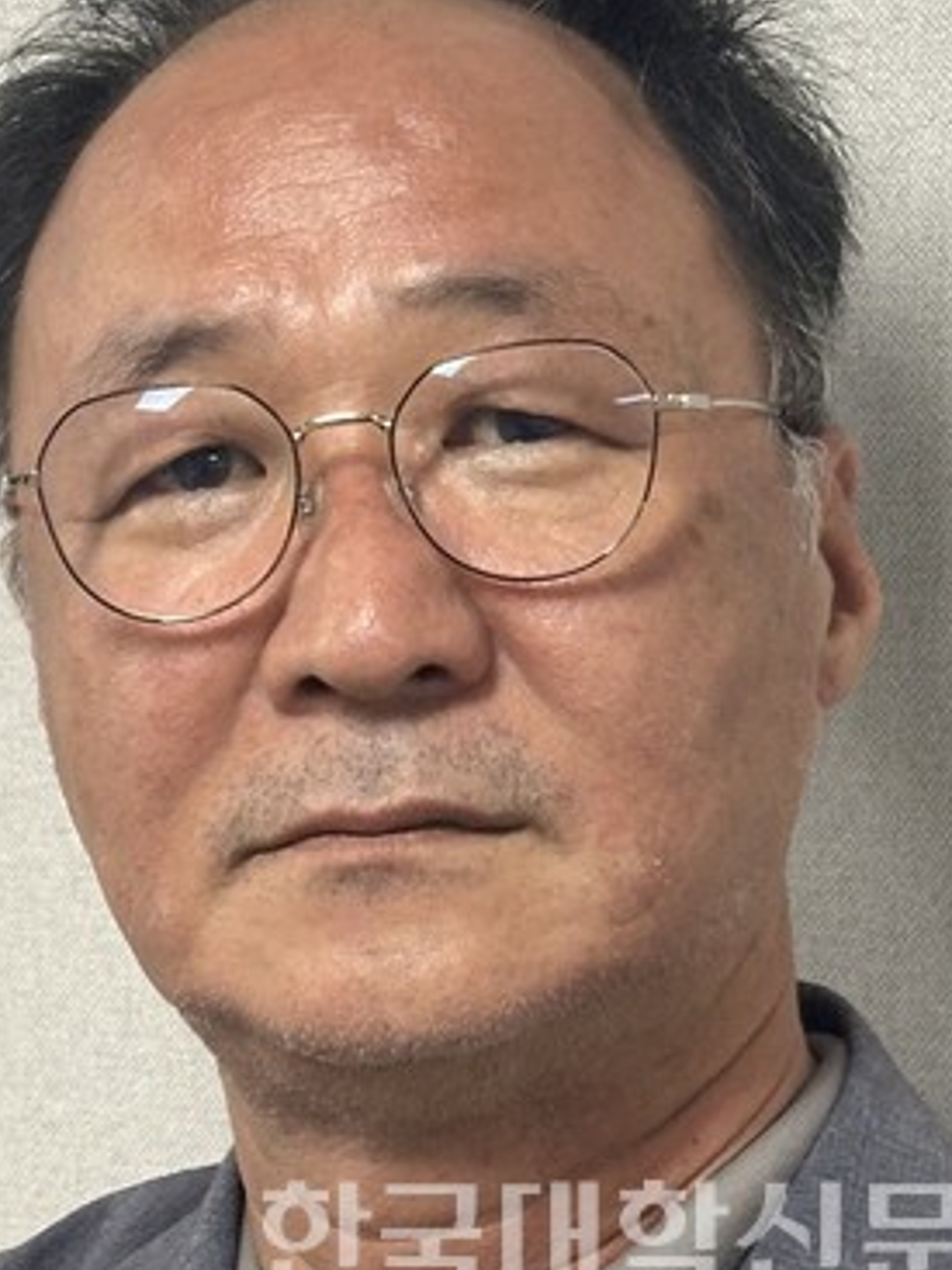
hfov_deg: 24.0
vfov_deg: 31.7
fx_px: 2238
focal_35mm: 61
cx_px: 412
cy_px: 606
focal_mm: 6.86
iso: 160
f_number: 1.78
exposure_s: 1/60
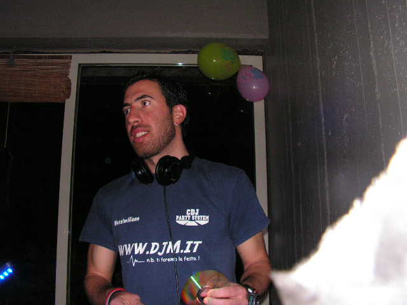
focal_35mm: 36
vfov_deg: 39.7
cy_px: 152
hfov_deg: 51.4
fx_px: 423
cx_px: 204
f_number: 3.2
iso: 200
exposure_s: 1/40
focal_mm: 6
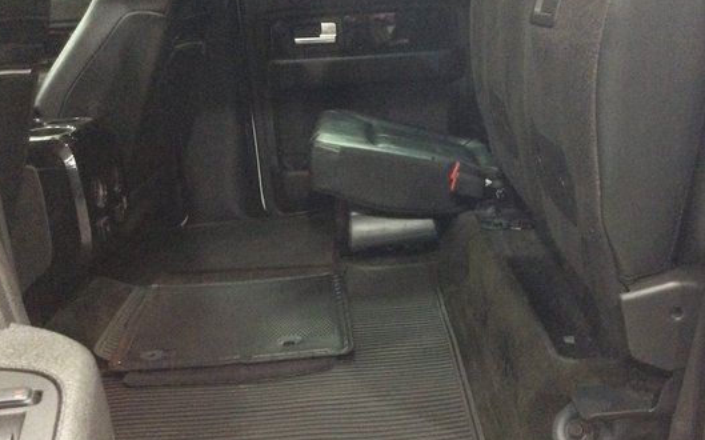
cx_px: 396
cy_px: 261
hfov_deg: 48.1
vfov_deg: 31.1
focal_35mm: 41
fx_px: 787
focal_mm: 3.3
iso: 400
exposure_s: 1/15
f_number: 2.4
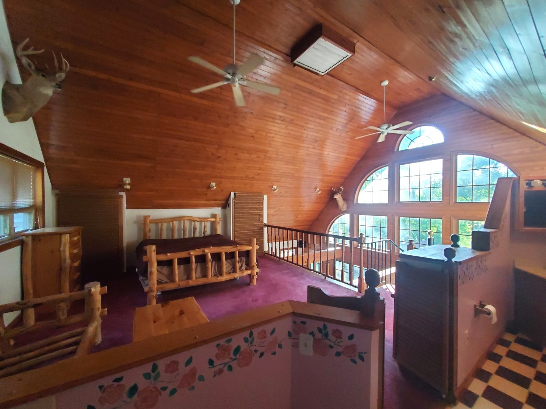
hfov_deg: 106.2
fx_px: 205
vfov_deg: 89.9
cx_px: 273
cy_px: 204
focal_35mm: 13
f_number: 2.2
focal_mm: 1.8
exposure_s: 1/50
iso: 500
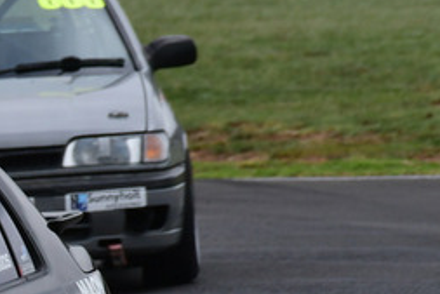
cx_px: -228
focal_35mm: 2368
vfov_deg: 0.6
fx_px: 28958
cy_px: 205
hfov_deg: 0.9
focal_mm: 500
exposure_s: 1/640
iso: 500
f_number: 10
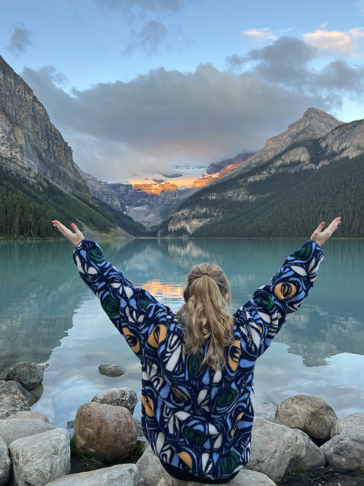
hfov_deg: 53.1
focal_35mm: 26
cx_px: 182
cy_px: 243
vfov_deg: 67.3
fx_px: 365
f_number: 1.5
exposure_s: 1/121
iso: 40
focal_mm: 5.7
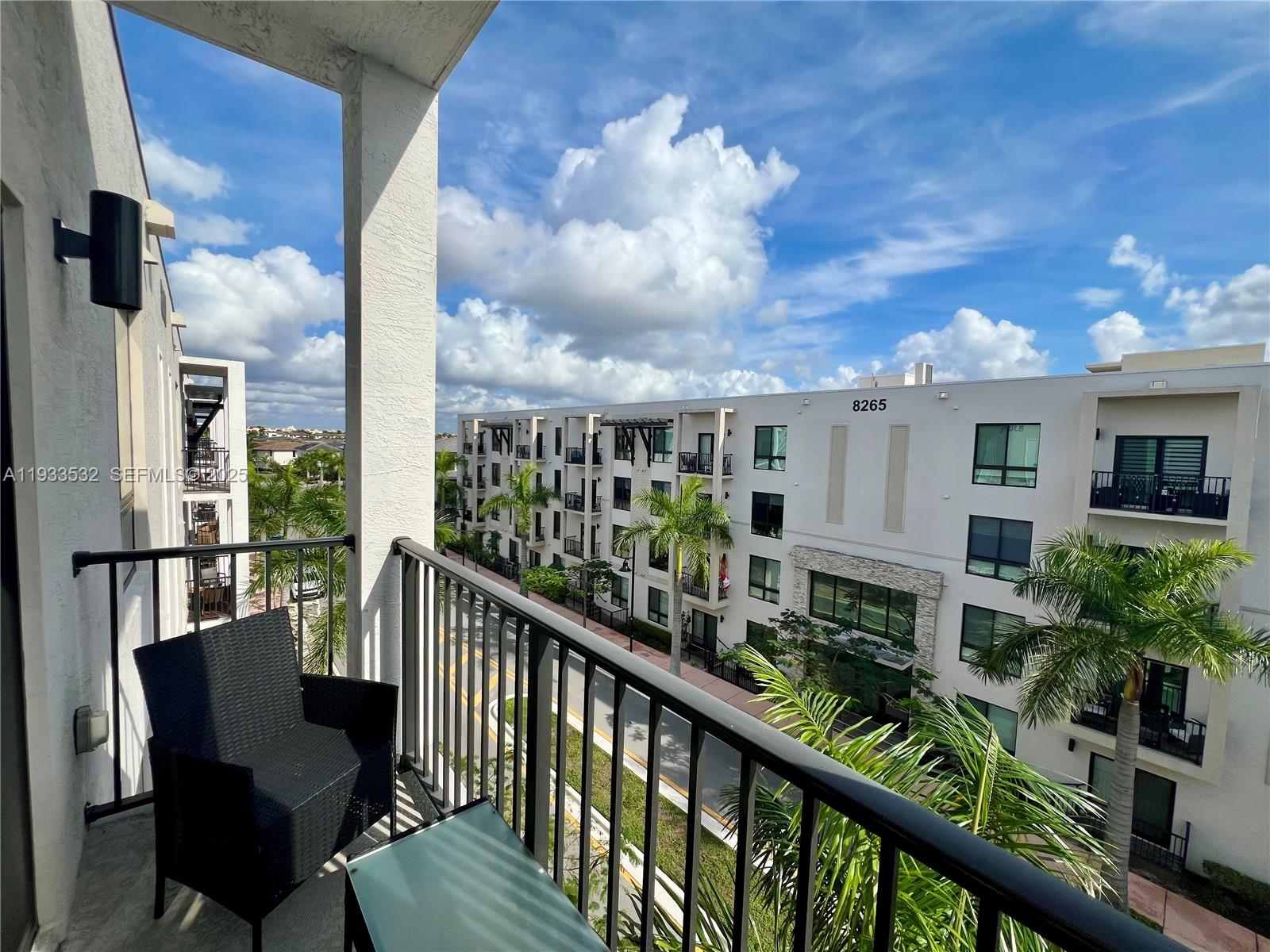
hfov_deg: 106.2
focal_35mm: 13
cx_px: 635
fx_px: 477
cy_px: 476
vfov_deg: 89.9
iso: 32
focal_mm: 1.57
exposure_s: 1/2538
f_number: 1.8
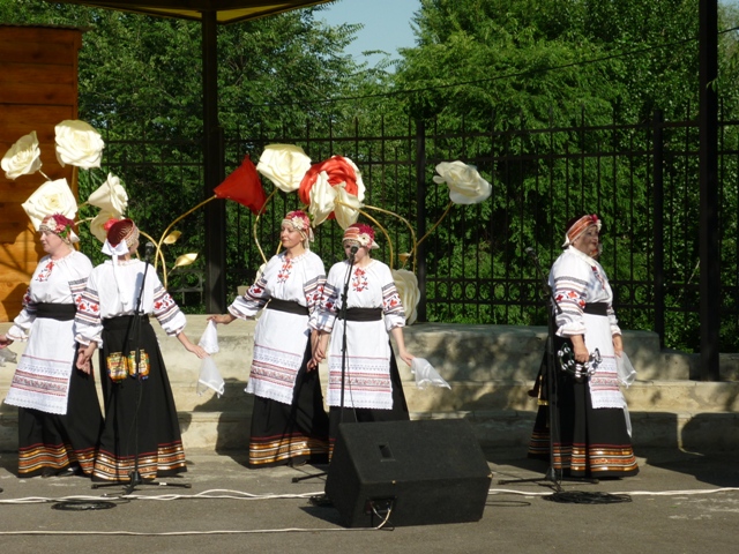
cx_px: 370
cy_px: 277
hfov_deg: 18.4
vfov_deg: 13.8
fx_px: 2284
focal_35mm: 107
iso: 80
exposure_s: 1/640
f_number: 5.1
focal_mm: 17.7
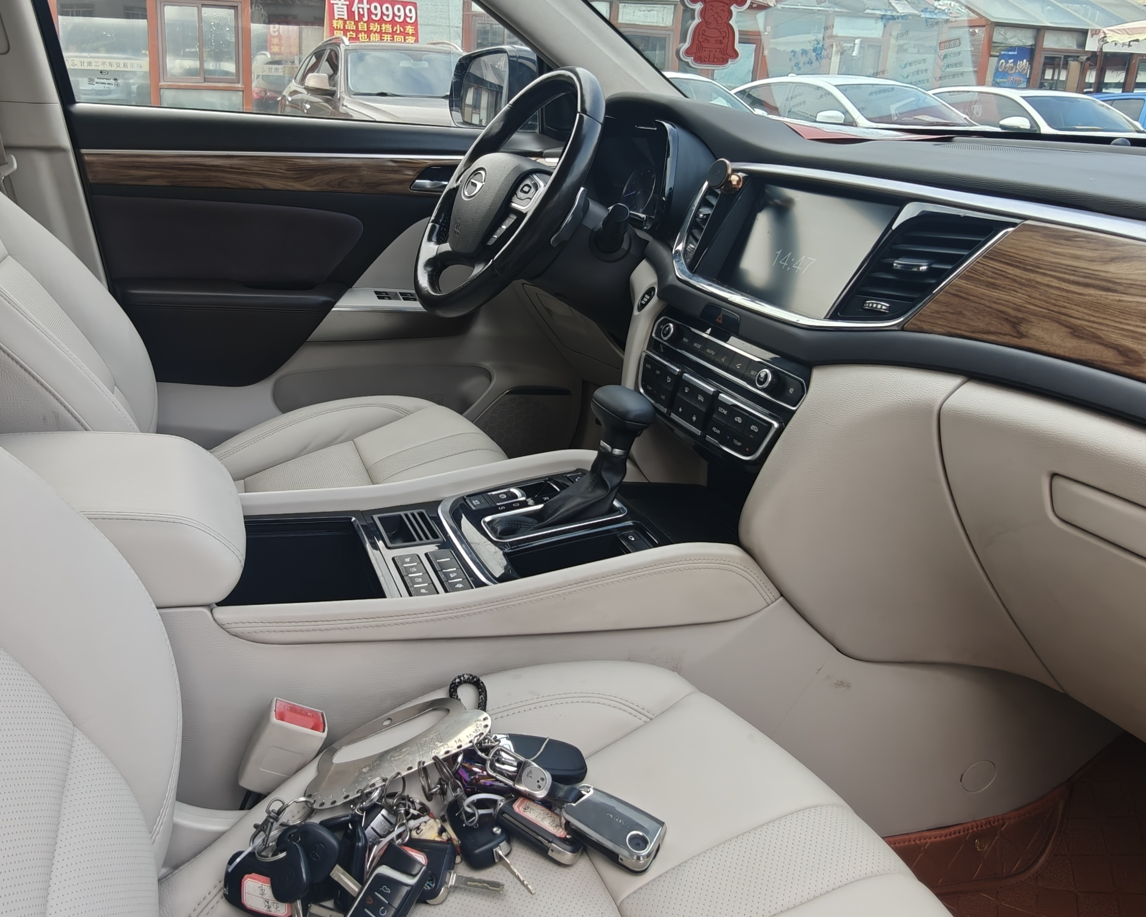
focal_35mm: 27
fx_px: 916
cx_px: 451
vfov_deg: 52.4
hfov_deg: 63.4
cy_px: 327
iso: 200
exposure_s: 1/122
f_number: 2
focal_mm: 2.3
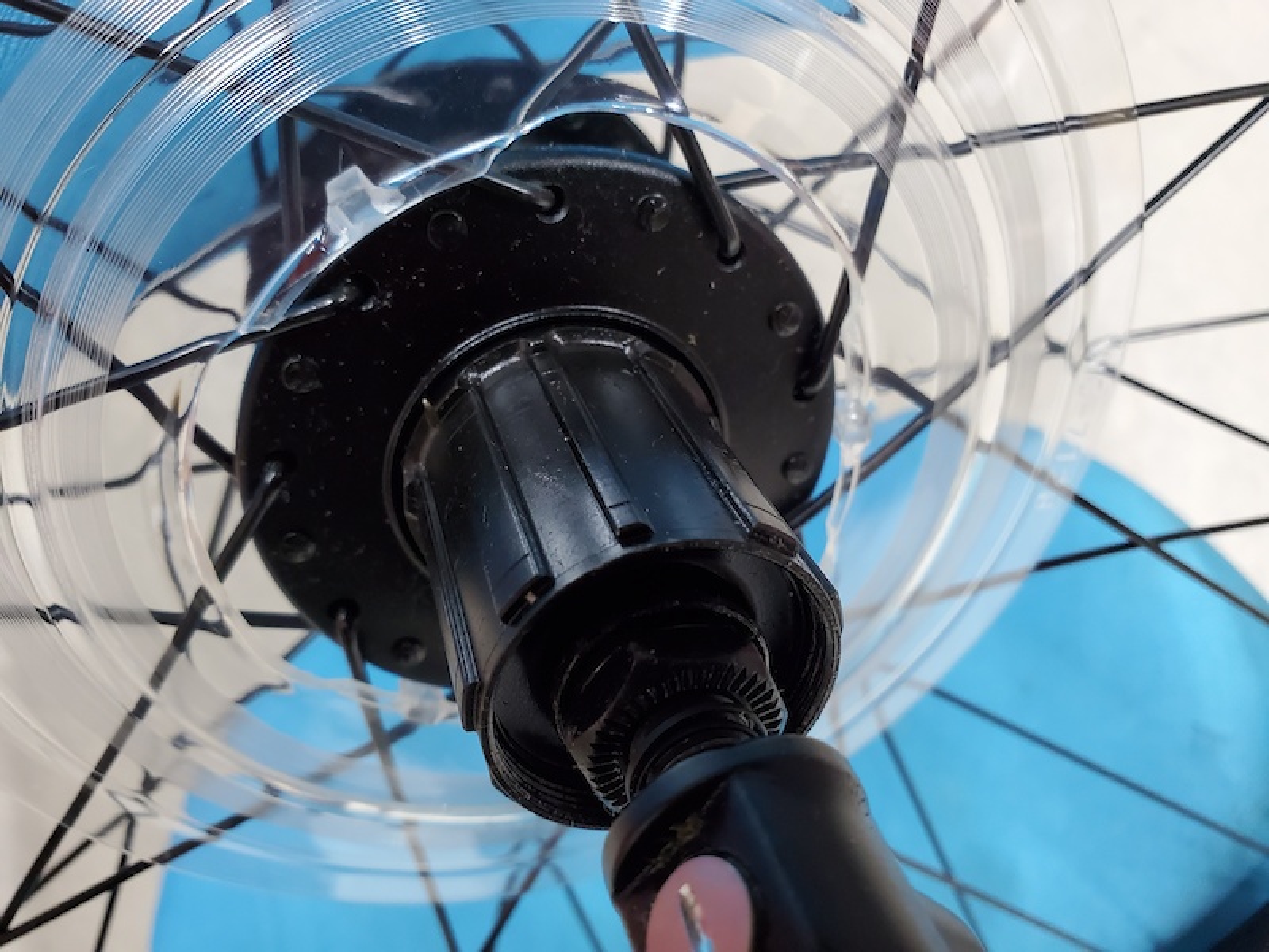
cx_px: 634
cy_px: 476
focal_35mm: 26
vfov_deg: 53.1
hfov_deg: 67.3
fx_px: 953
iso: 400
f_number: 2.4
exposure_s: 1/40
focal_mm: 4.3
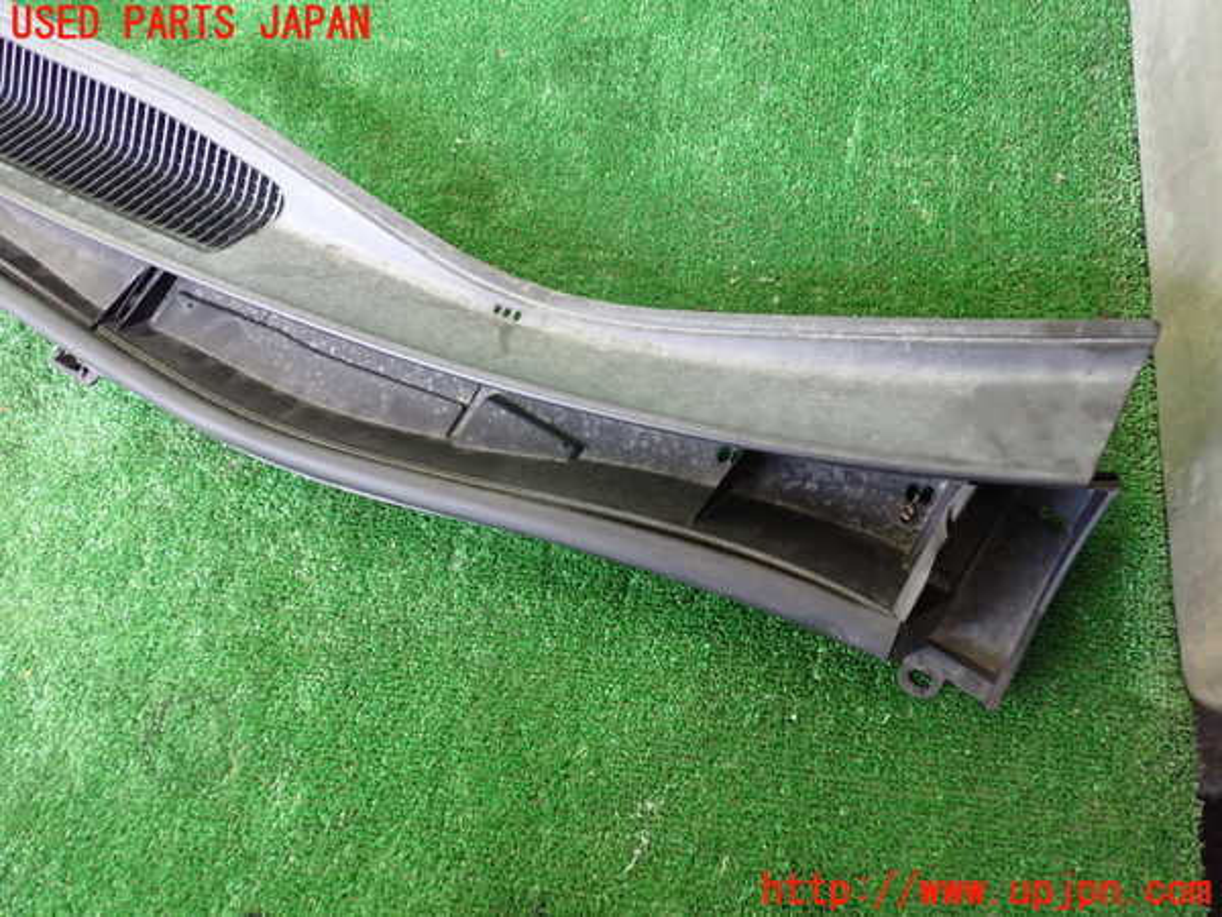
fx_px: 1059
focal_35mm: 30
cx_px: 611
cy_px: 458
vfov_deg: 46.8
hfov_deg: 60.0
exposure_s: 1/60
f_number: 2.3
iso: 800
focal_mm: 5.4
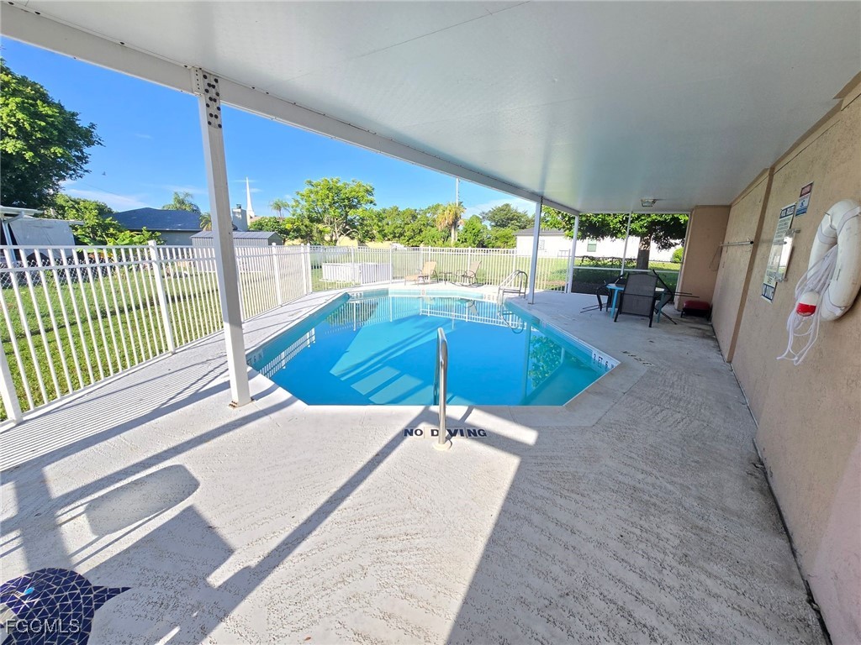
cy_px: 322
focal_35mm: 13
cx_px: 430
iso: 50
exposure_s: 1/950
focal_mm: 2.2
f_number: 2.2
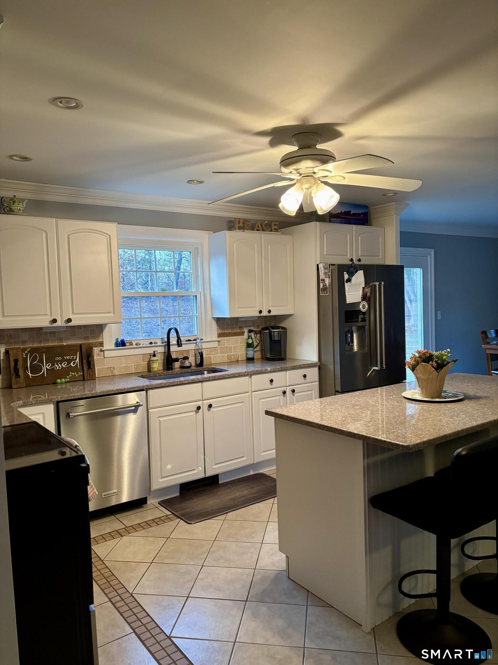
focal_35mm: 26
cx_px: 249
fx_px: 499
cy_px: 332
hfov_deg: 53.1
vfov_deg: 67.3
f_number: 1.6
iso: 320
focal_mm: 5.96
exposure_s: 1/60
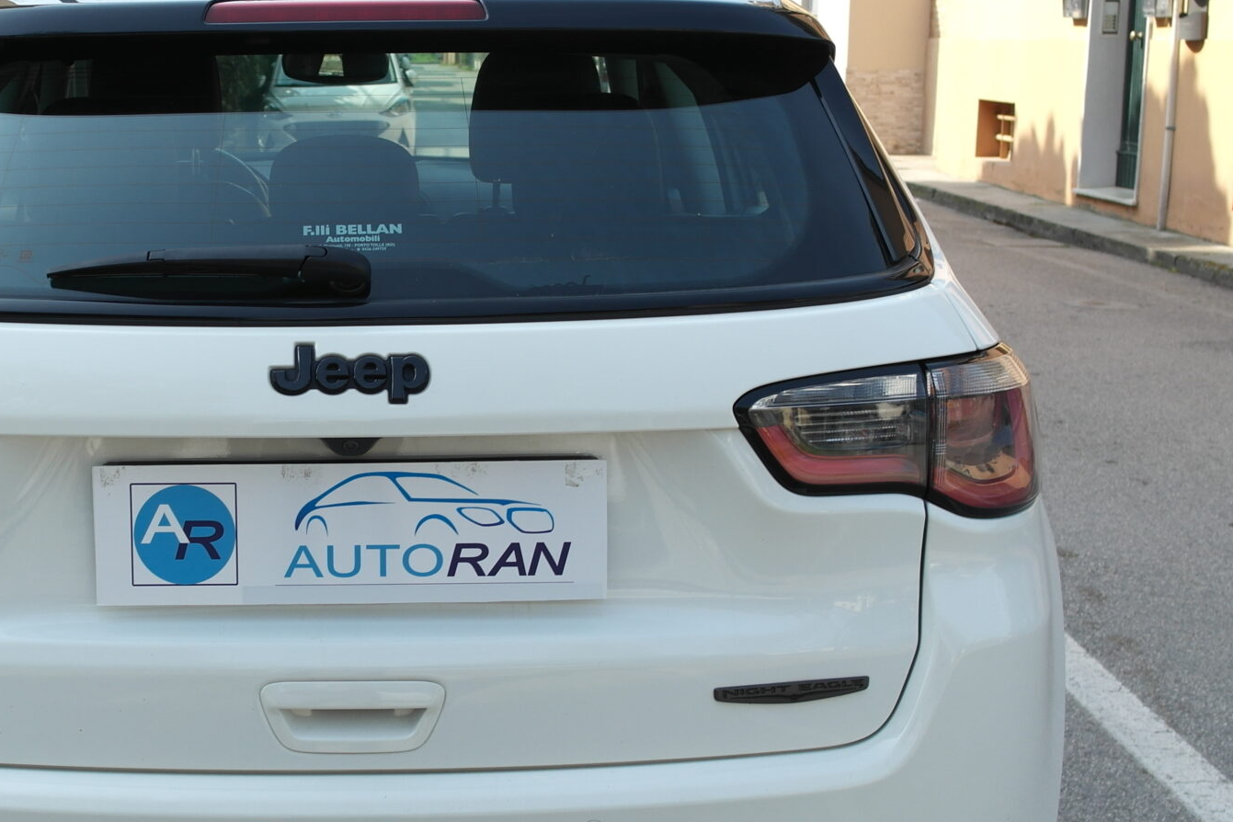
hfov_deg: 31.4
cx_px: 342
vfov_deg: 21.6
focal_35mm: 63
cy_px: 400
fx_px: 2158
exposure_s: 1/200
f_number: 5
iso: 100
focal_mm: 22
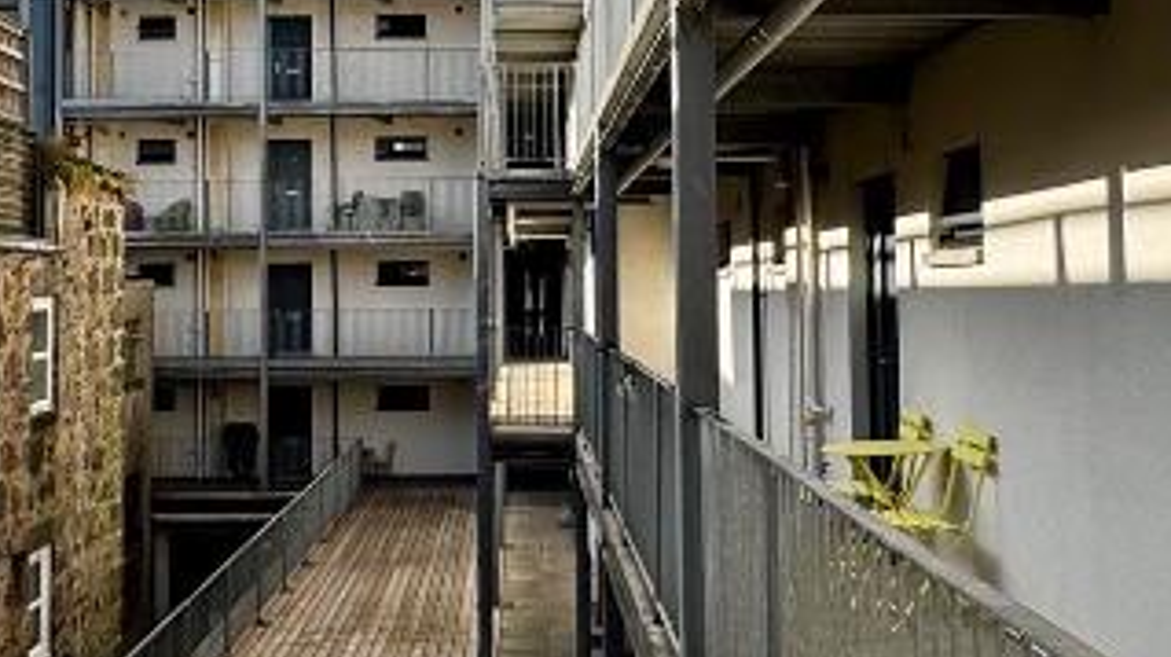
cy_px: 220
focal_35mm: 49
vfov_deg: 24.3
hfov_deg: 42.0
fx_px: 1521
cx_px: 503
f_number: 2.2
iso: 50
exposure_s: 1/812
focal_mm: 2.22
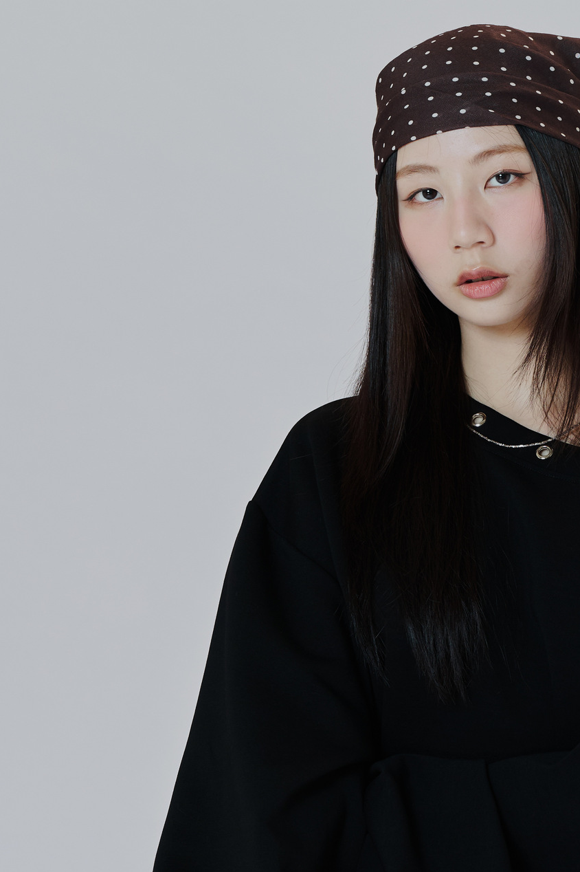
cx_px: 477
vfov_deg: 10.6
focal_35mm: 193
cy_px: 682
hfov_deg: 7.1
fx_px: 4669
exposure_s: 1/200
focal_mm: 102
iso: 400
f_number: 5.6
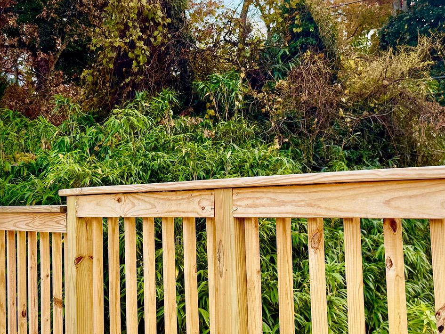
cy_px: 174
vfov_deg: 28.0
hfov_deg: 36.8
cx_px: 222
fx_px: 669
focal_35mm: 52
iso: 100
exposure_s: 1/150
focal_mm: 6.76
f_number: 1.78
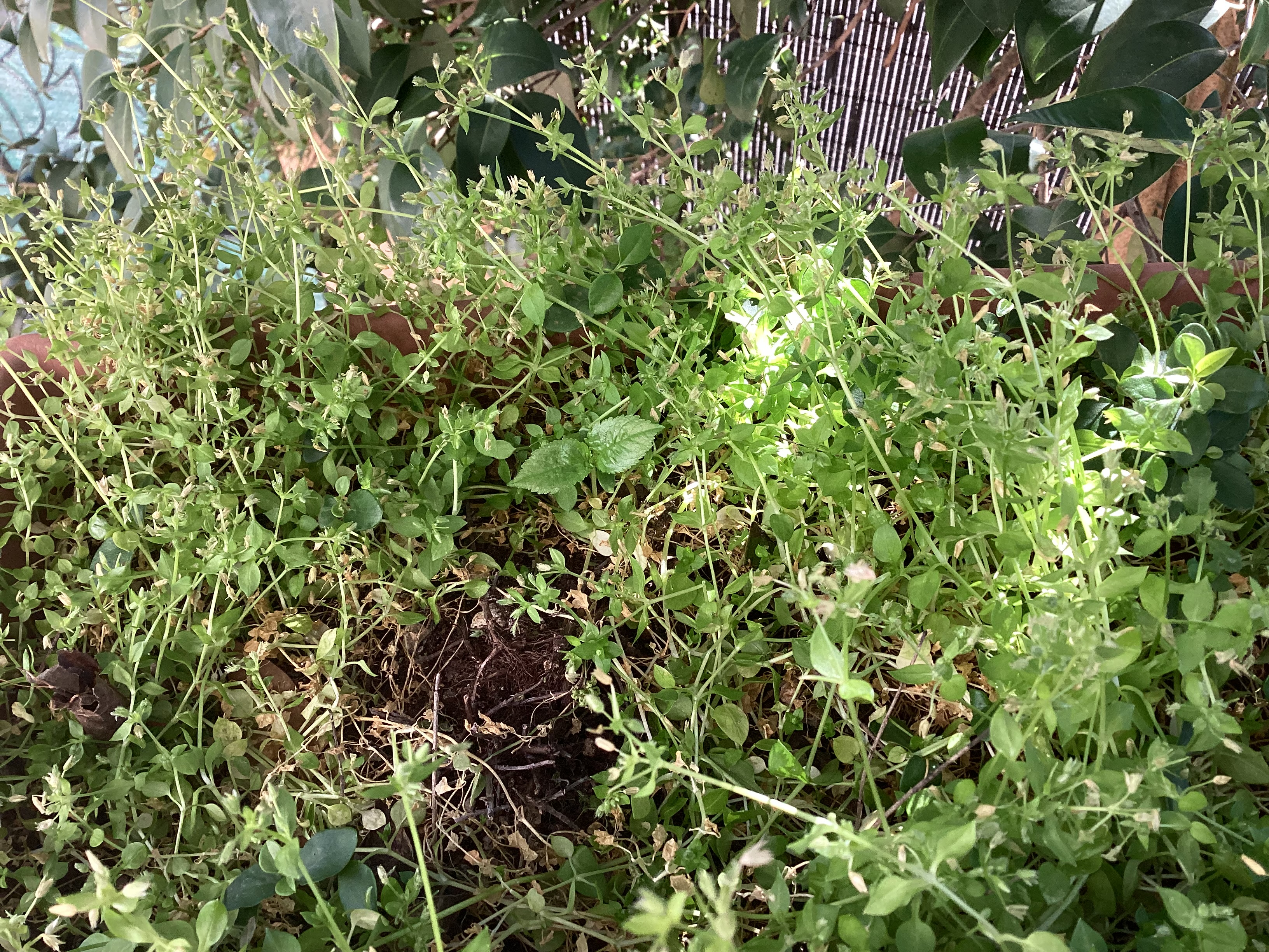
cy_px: 476
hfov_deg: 58.4
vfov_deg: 45.4
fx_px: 1136
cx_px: 634
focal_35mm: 31
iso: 50
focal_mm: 3.3
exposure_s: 1/100
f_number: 2.4
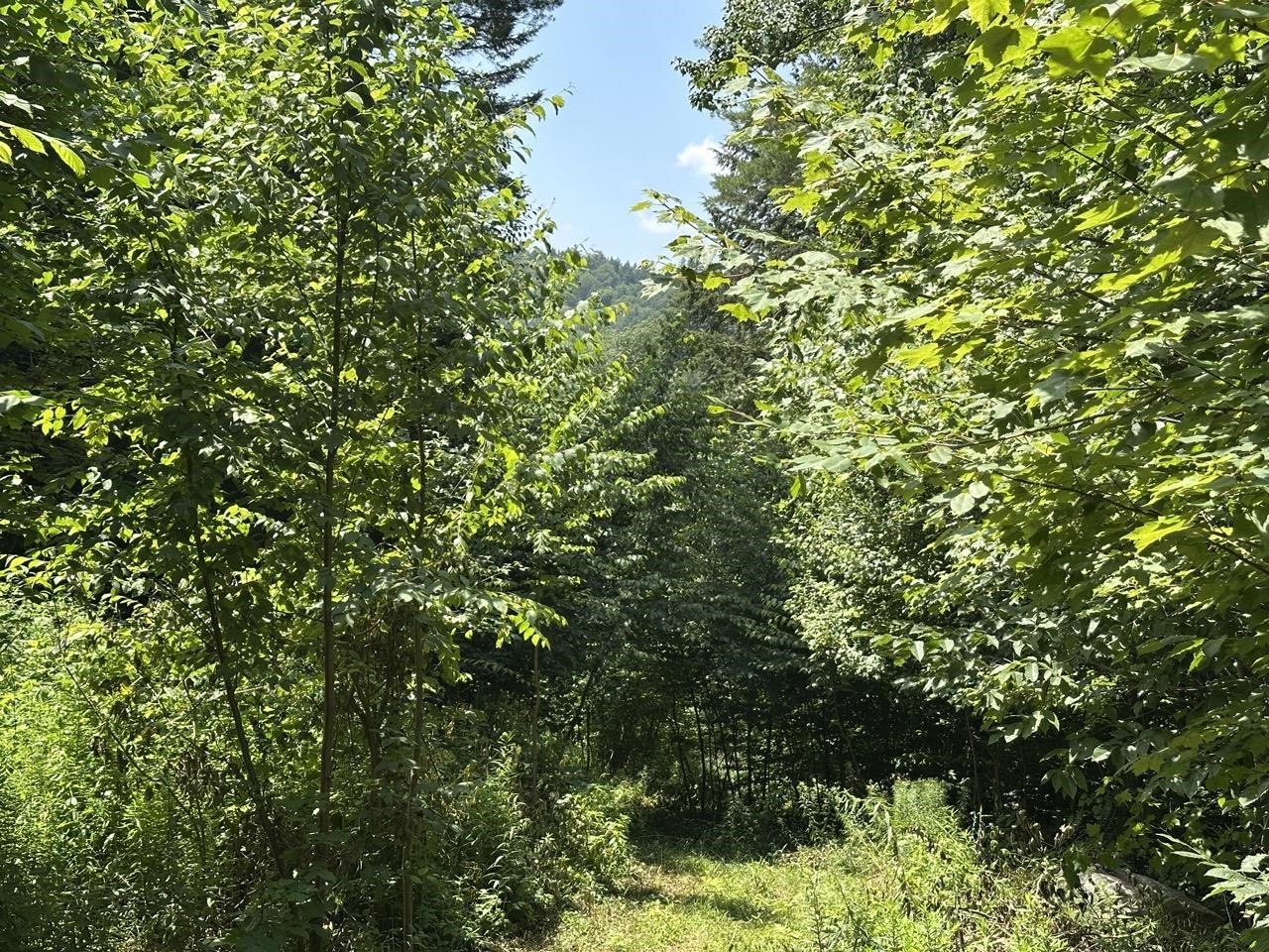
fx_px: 1760
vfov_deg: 30.3
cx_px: 634
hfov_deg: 39.7
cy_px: 476
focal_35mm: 48
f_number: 1.78
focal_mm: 6.86
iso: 64
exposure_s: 1/1227
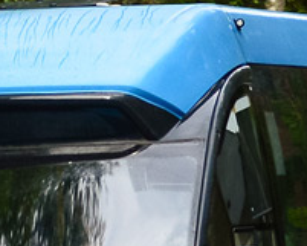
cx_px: -20
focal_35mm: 545
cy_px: 139
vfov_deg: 2.8
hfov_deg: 3.5
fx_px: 4954
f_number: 5
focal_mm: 52
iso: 400
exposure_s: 1/500
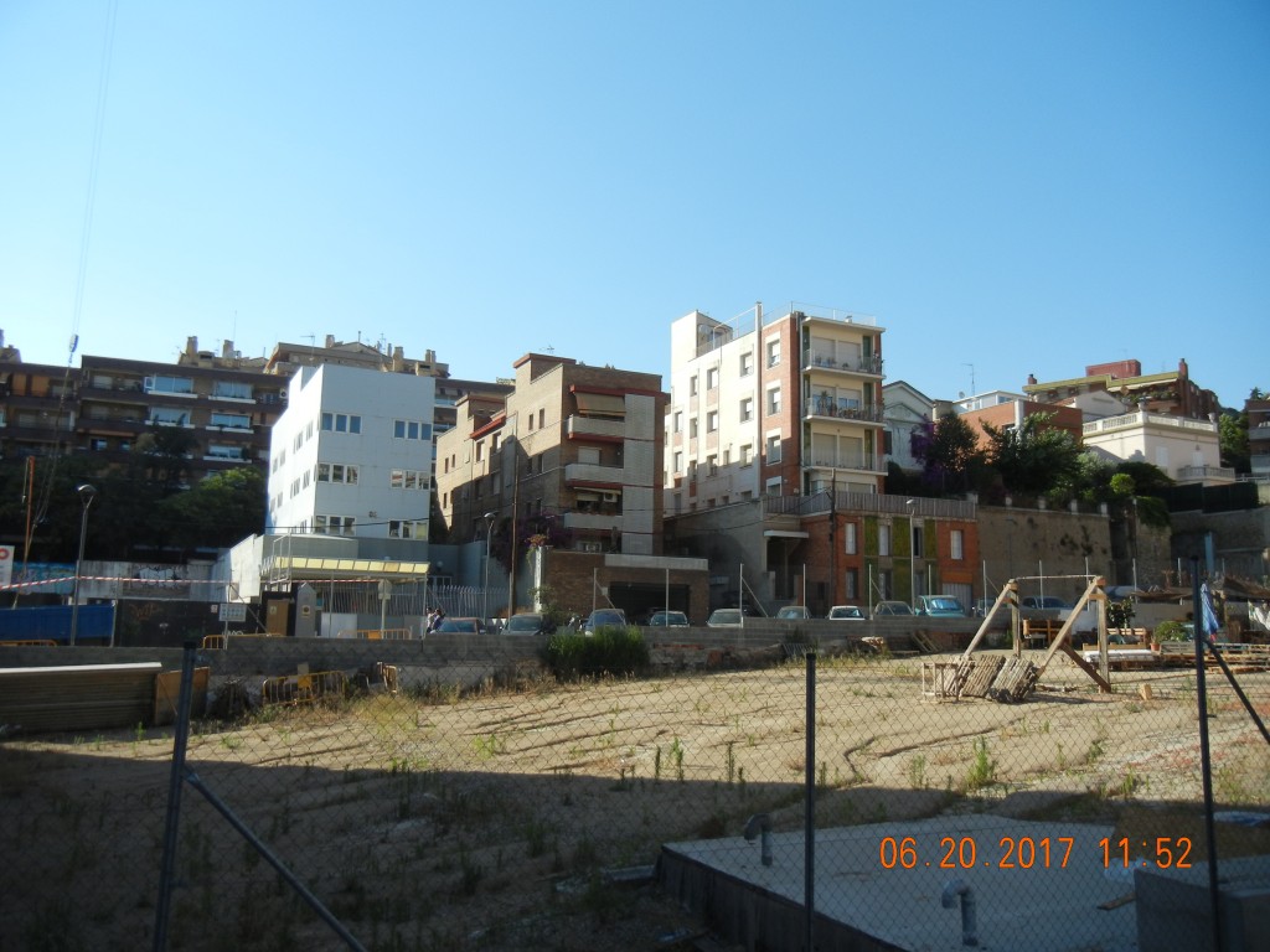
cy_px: 476
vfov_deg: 46.8
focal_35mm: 30
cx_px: 635
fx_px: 1101
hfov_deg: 60.0
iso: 160
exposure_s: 1/303
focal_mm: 5.4
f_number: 7
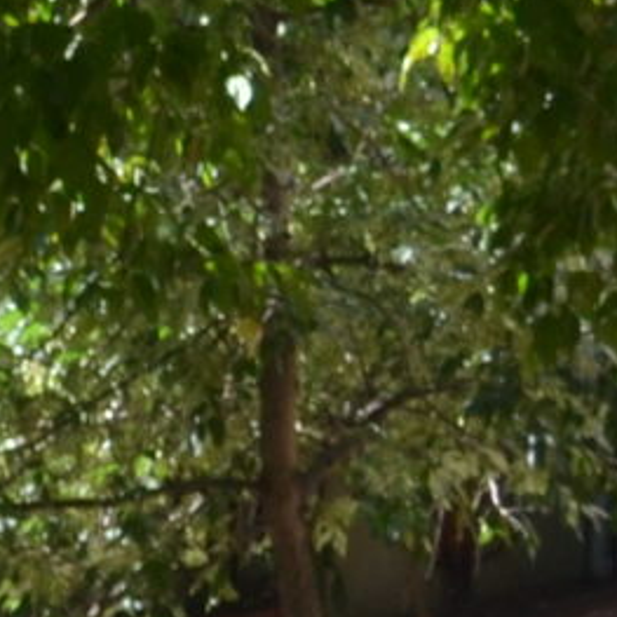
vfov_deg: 5.4
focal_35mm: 323
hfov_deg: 4.9
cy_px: 1052
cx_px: -1771
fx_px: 6514
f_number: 5.6
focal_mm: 26
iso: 160
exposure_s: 1/125
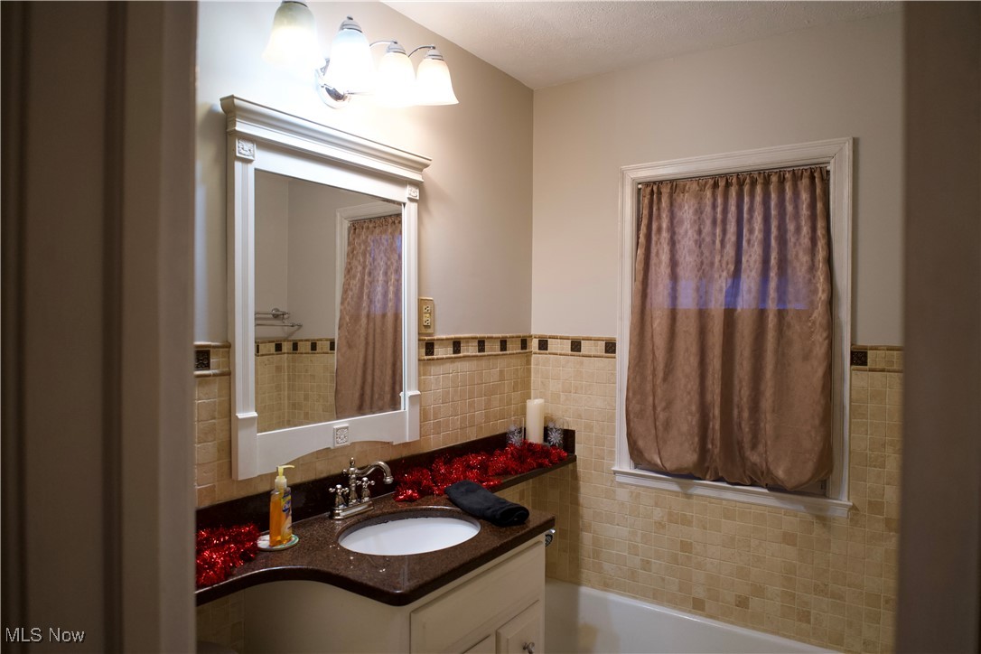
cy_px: 327
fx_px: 654
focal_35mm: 24
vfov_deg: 53.1
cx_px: 490
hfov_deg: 73.7
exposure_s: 1/160
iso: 1600
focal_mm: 24
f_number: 3.5
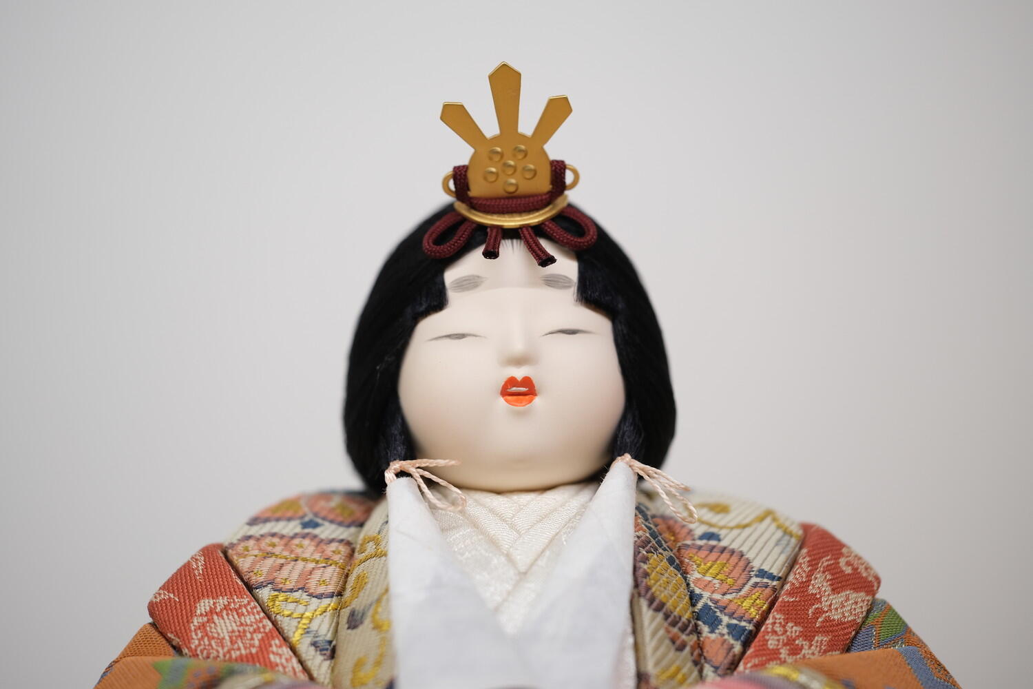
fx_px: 3443
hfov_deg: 17.1
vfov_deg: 11.4
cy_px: 344
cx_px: 516
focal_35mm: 120
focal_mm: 80
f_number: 2.8
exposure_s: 1/38
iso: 200
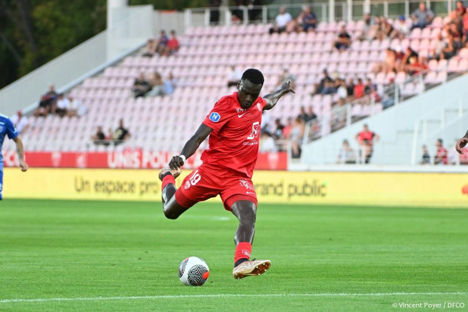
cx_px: 234
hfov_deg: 6.9
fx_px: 3899
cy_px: 156
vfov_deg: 4.6
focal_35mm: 300
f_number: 4
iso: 2500
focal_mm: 200
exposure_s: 1/1000
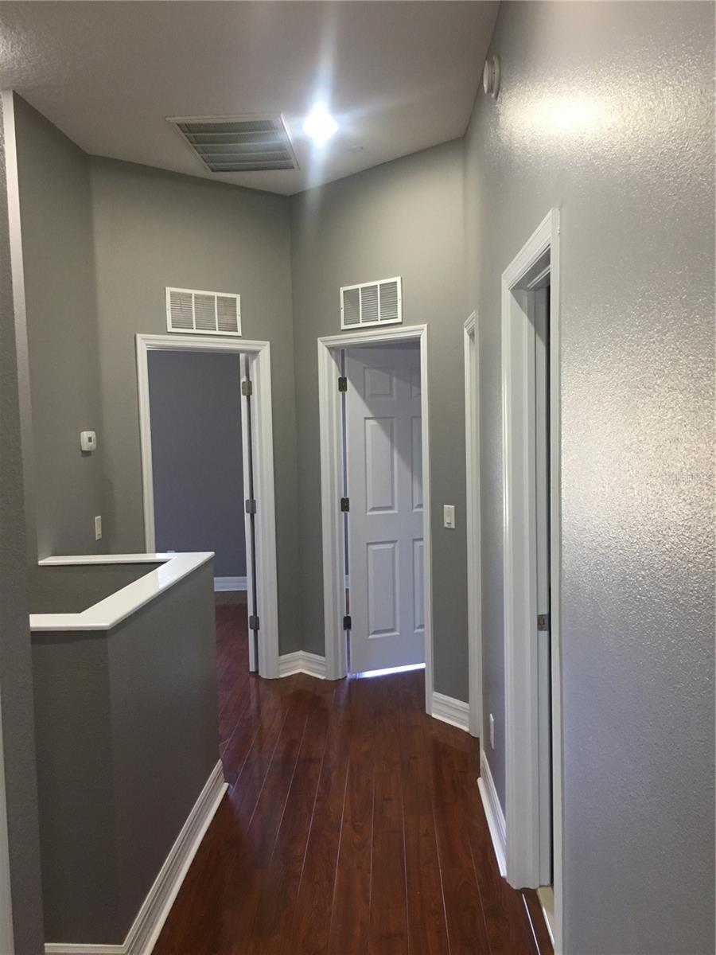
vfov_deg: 61.7
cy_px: 478
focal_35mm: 29
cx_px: 358
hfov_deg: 48.2
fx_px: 800
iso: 100
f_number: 2.2
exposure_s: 1/30
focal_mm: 4.15
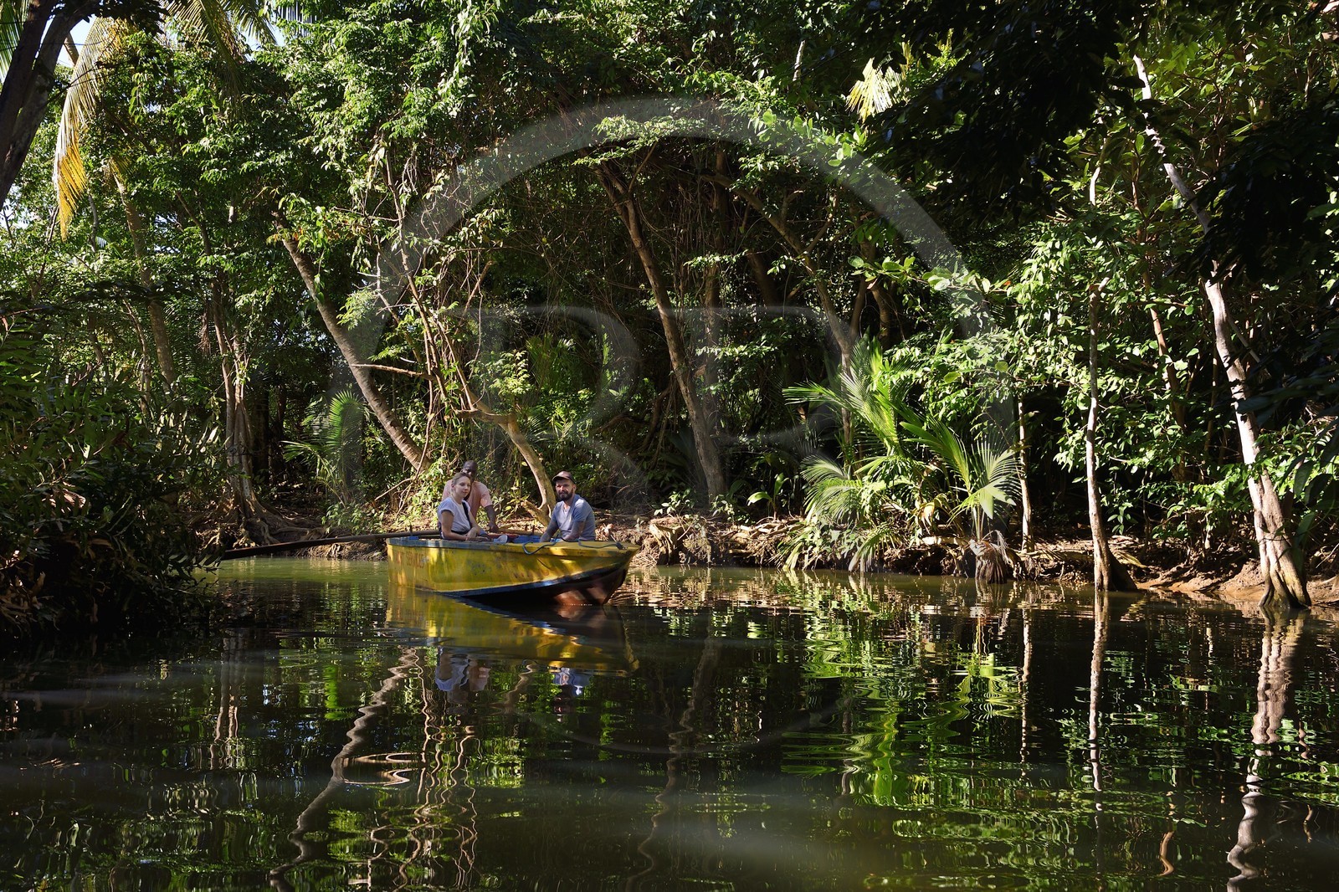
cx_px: 670
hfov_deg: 48.5
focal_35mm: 40
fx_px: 1487
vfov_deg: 33.4
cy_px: 446
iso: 200
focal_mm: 40
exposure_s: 1/160
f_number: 6.3
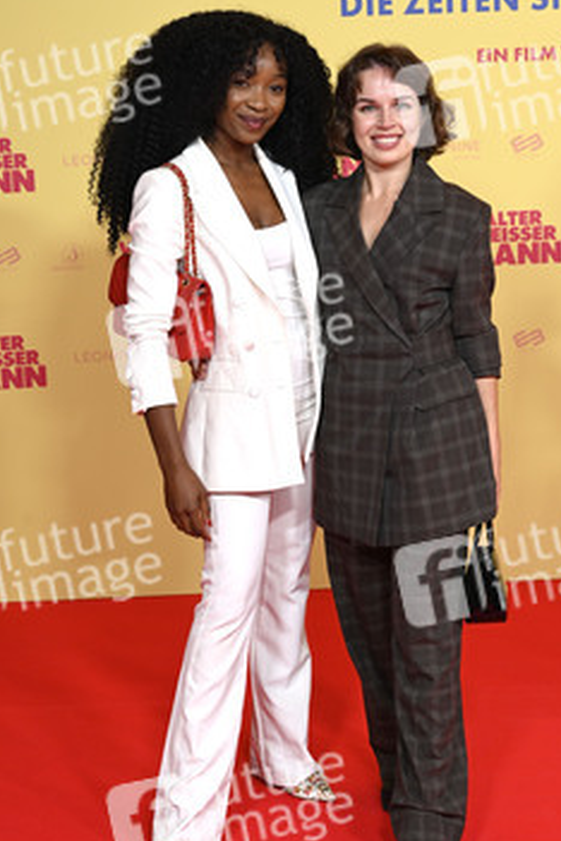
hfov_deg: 20.6
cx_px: 300
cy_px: 450
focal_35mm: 66
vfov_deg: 30.5
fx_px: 1543
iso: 500
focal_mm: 58
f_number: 6.3
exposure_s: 1/160
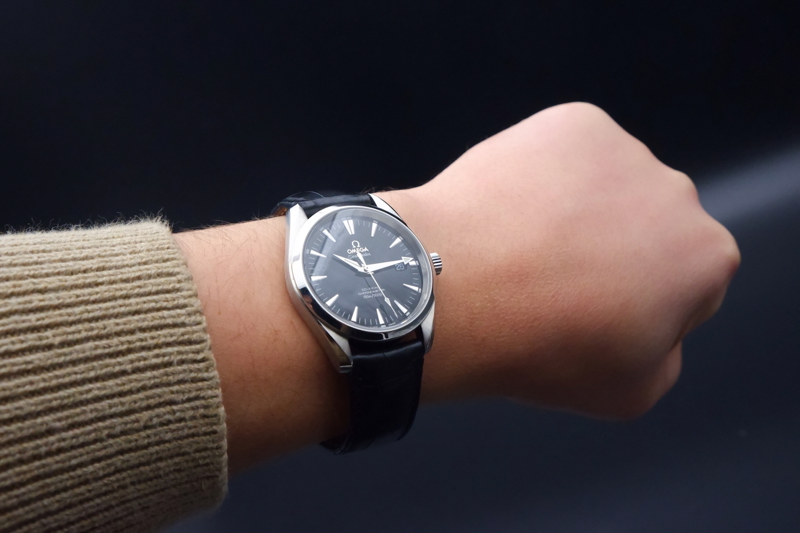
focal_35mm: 42
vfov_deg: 31.9
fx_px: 933
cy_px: 266
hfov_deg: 46.4
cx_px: 400
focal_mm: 28.9
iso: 6400
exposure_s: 1/4000
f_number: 7.1
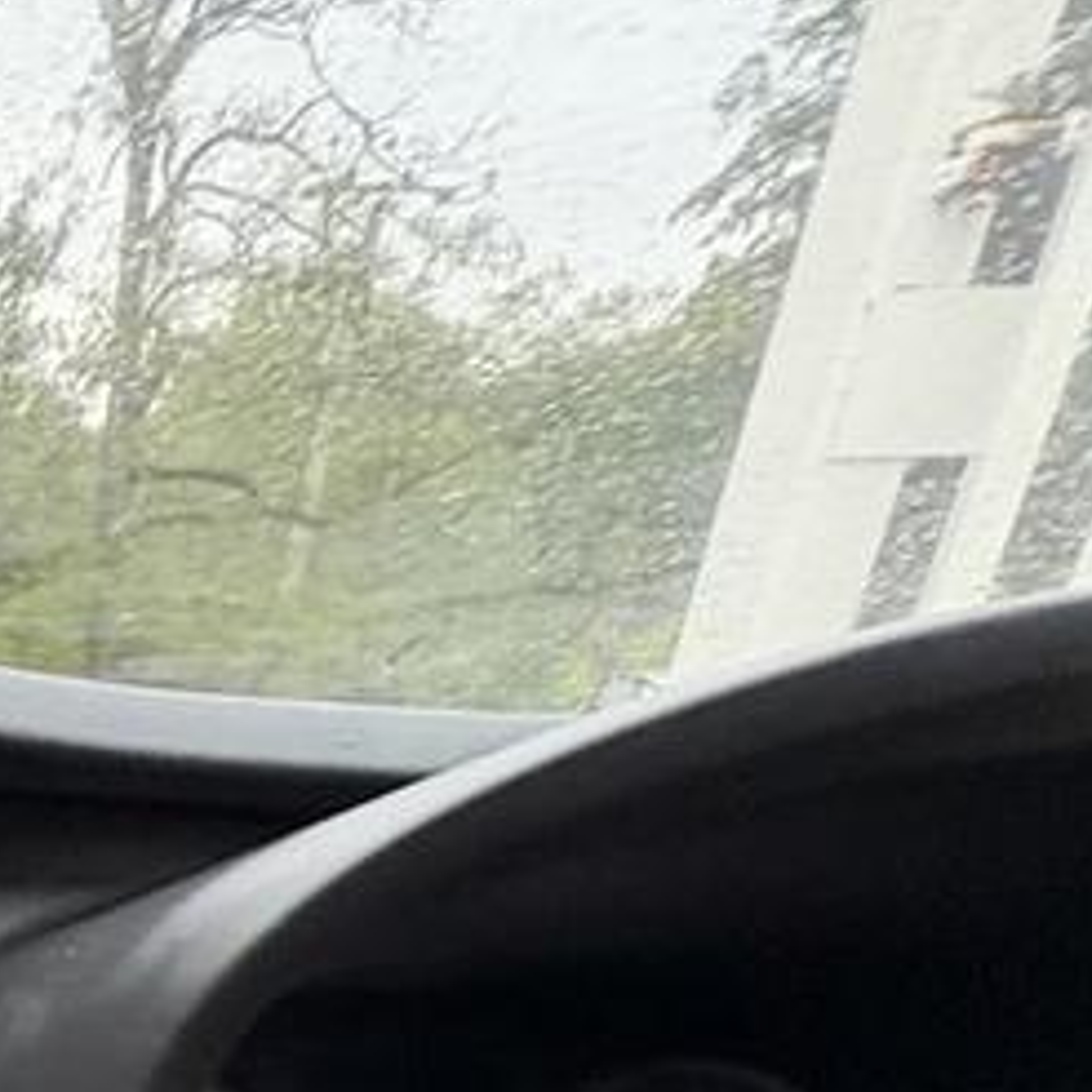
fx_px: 1606
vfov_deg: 30.4
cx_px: -737
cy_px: 1389
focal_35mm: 45
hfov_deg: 24.1
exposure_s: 1/60
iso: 400
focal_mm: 2.22
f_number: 2.2
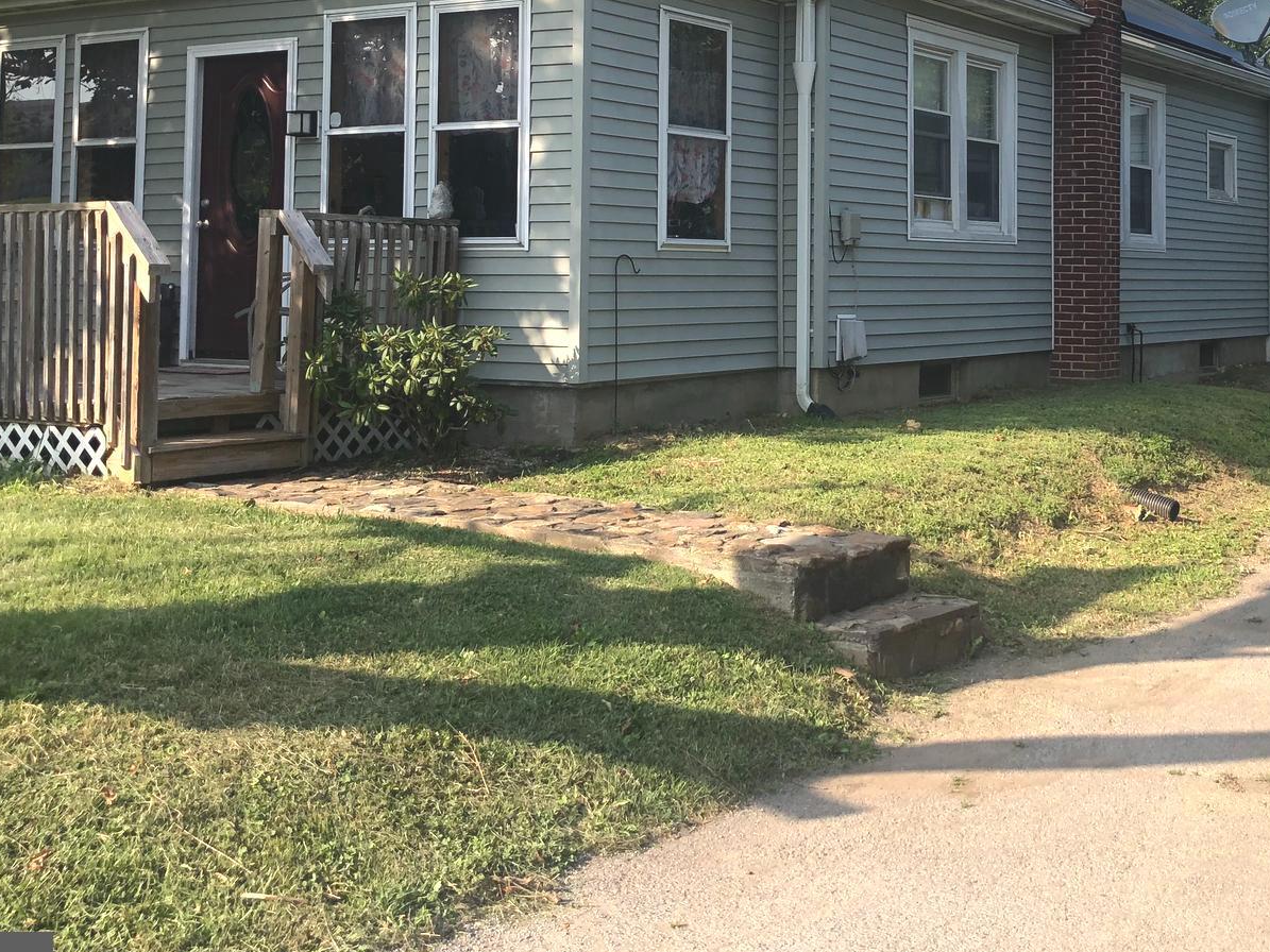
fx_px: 1761
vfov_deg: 29.6
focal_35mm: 48
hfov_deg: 39.1
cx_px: 876
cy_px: 203
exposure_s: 1/991
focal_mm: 3.99
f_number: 1.8
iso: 20
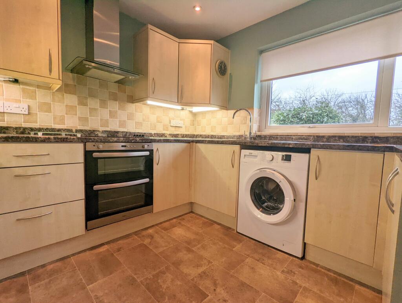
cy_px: 152
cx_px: 201
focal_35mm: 16
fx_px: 186
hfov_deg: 94.4
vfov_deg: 78.2
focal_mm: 2.35
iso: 72
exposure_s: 1/187
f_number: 2.2
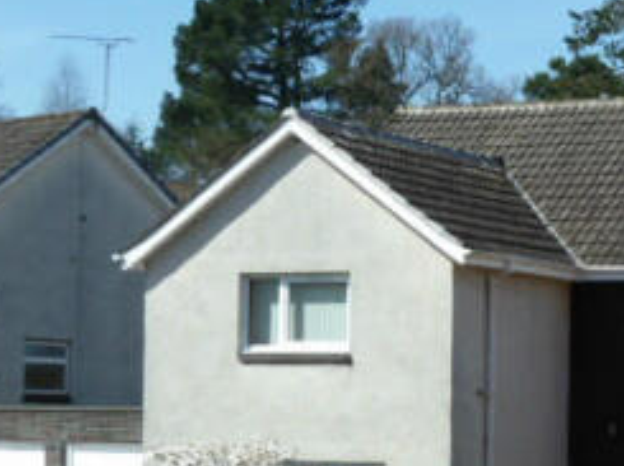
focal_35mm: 131
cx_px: 625
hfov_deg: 14.8
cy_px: 337
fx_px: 2358
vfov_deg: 11.3
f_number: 4.5
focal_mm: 9.1
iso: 80
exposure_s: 1/500
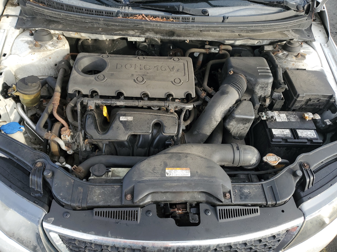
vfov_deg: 53.1
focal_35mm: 26
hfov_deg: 67.3
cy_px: 126
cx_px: 168
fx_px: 253
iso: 50
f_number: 1.5
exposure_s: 1/263
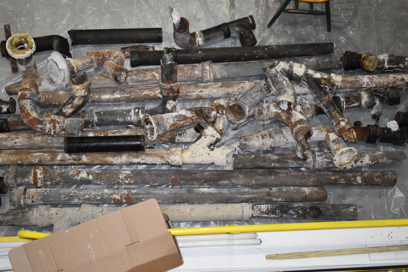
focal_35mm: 45
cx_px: 204
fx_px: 510
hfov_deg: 43.6
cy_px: 136
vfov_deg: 29.9
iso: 800
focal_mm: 30
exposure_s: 1/100
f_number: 5
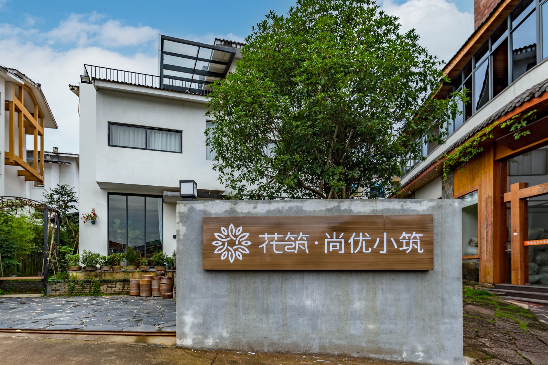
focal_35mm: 19
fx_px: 289
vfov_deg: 64.6
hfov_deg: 86.9
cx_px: 274
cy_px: 182
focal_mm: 19
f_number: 11
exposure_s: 1/160
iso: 100
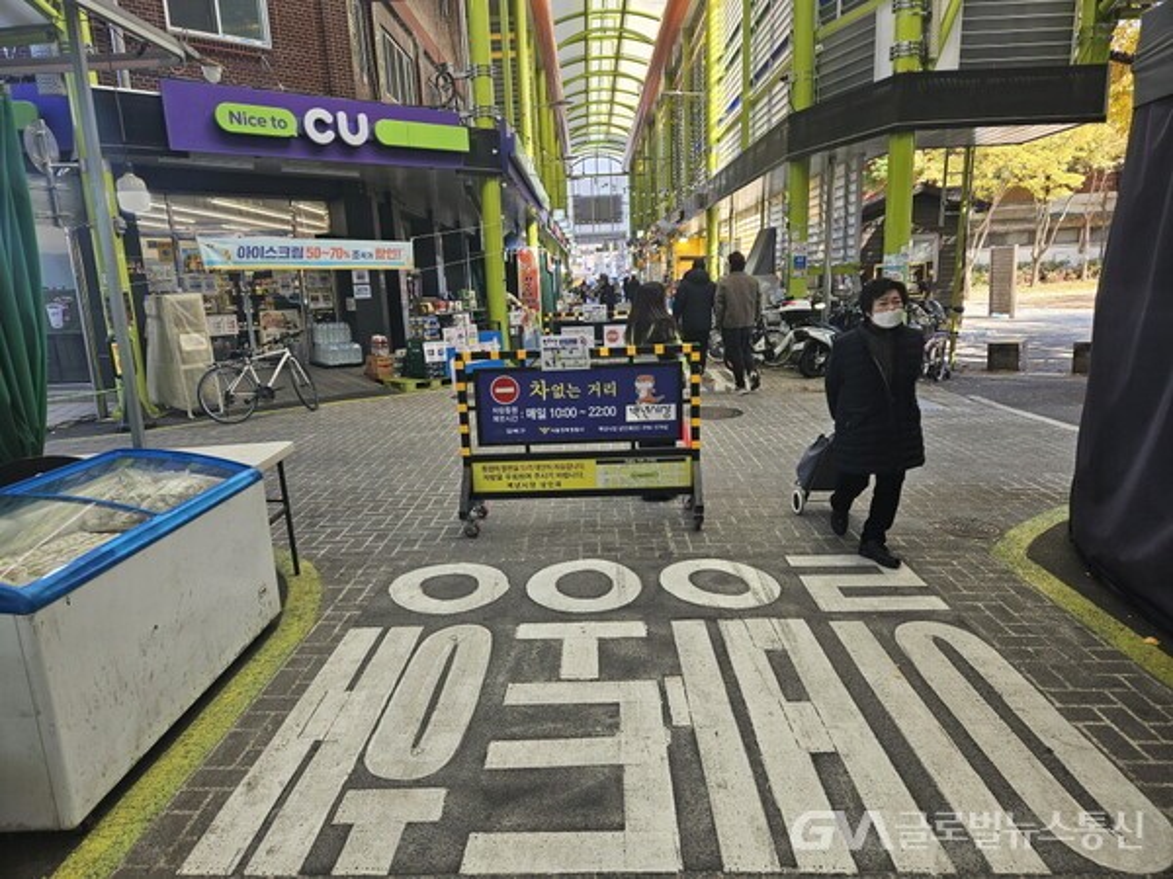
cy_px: 440
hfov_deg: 73.9
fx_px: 779
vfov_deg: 58.9
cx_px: 586
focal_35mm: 23
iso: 25
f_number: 1.8
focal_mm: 5.4
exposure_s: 1/120
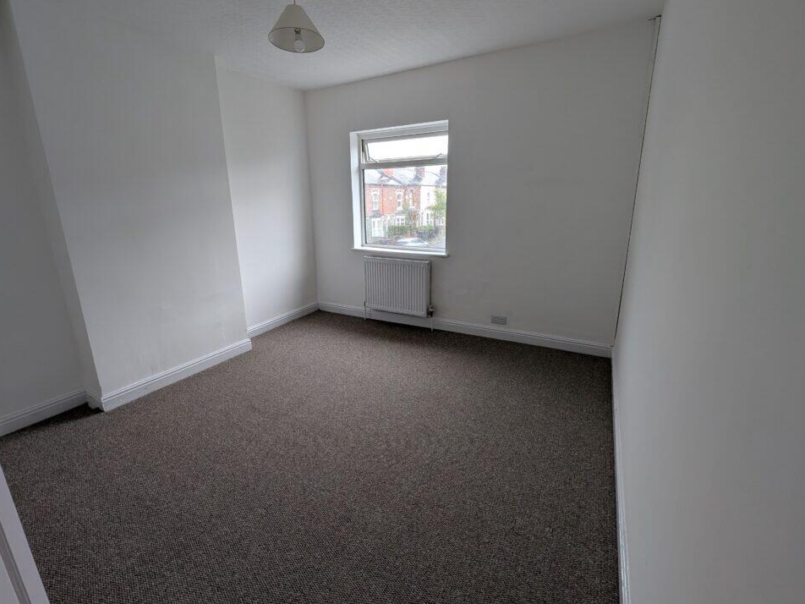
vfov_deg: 85.6
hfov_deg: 102.1
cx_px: 402
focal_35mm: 14
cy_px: 285
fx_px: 326
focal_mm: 1.95
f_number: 2.2
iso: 47
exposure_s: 1/51.8
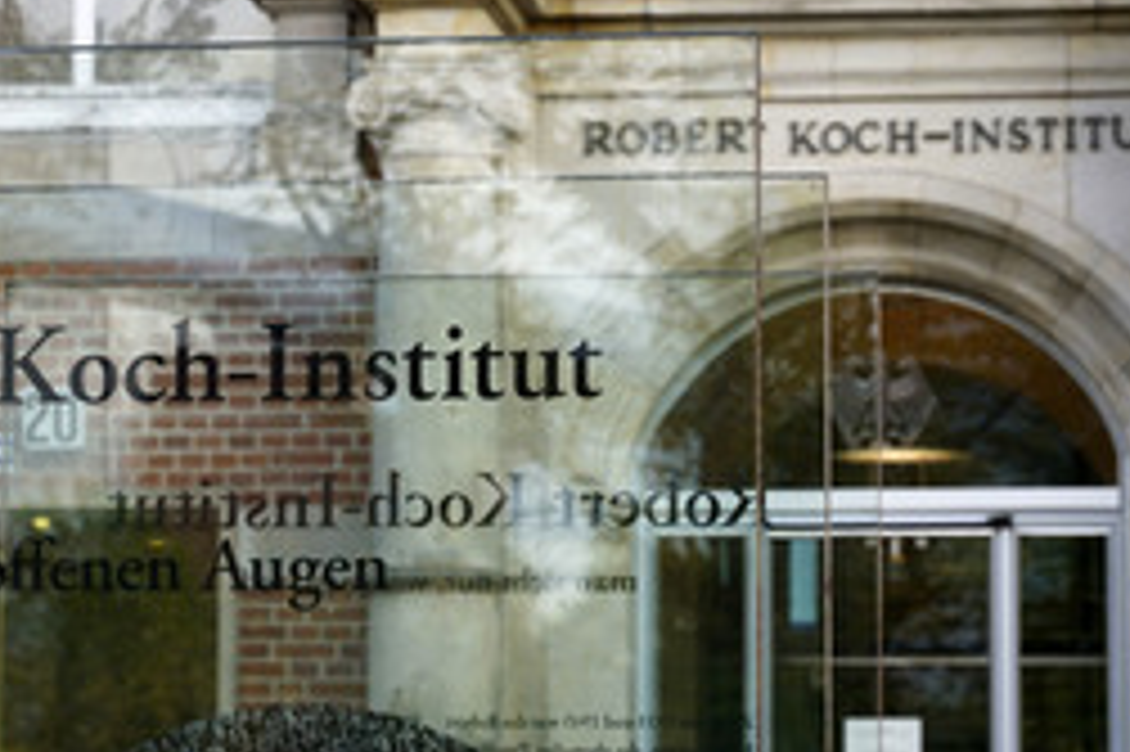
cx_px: 452
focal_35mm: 135
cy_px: 387
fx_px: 4235
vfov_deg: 10.1
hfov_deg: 15.2
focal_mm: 75
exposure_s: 1/60
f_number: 8
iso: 320
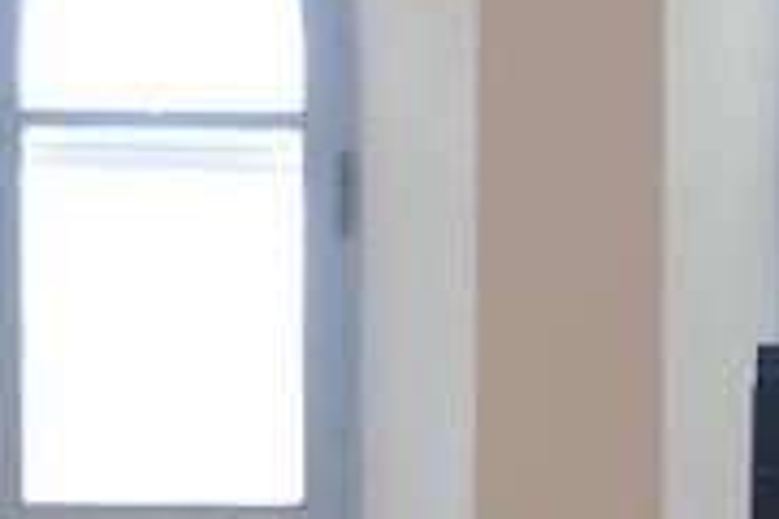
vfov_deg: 8.0
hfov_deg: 12.5
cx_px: 757
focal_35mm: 163
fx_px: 3527
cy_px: 1120
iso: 2000
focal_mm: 22.7
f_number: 2.8
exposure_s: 1/60
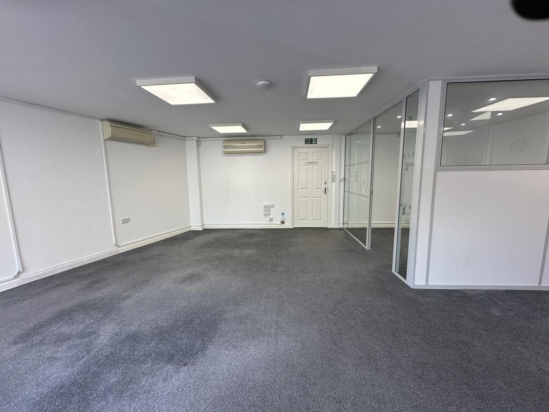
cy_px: 206
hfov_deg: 102.1
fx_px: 222
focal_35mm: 14
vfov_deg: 85.7
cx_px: 274
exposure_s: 1/100
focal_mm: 2.22
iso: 50
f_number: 2.2
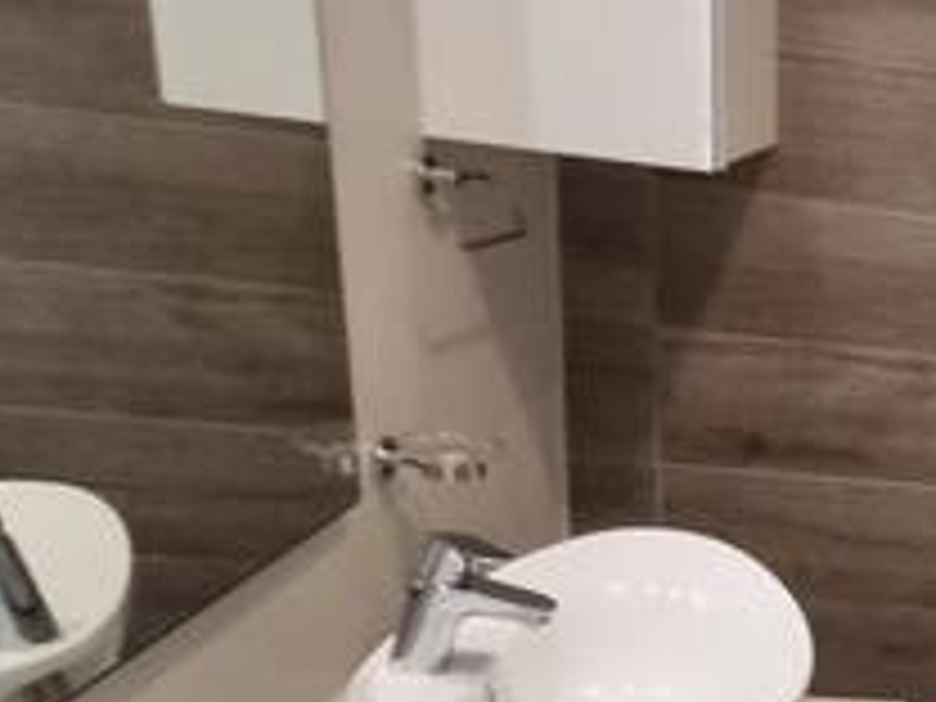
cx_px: 1354
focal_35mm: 50
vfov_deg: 28.3
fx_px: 1352
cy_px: 594
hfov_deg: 27.9
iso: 250
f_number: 2.2
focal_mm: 2.2
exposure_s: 1/50
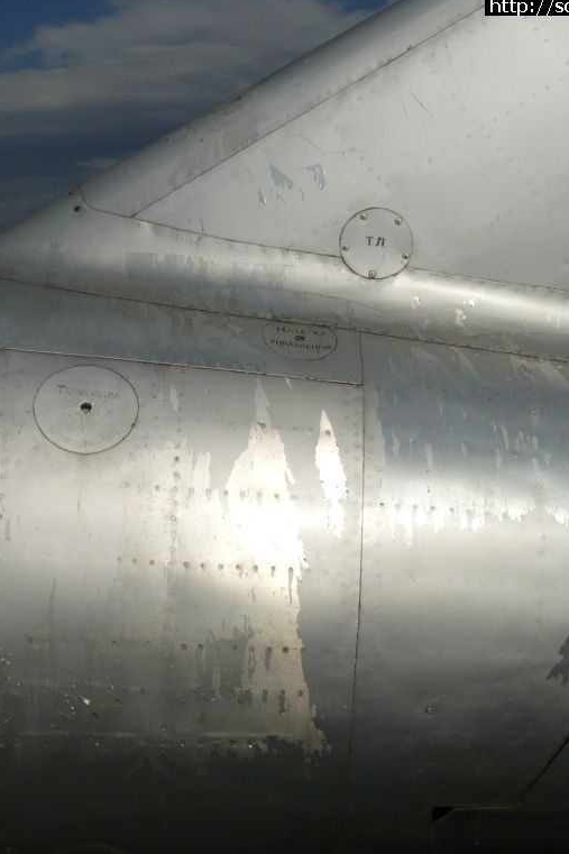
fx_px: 1162
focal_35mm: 49
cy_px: 425
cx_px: 122
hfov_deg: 27.0
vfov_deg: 40.4
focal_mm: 5.8
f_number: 8
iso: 100
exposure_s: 1/1600
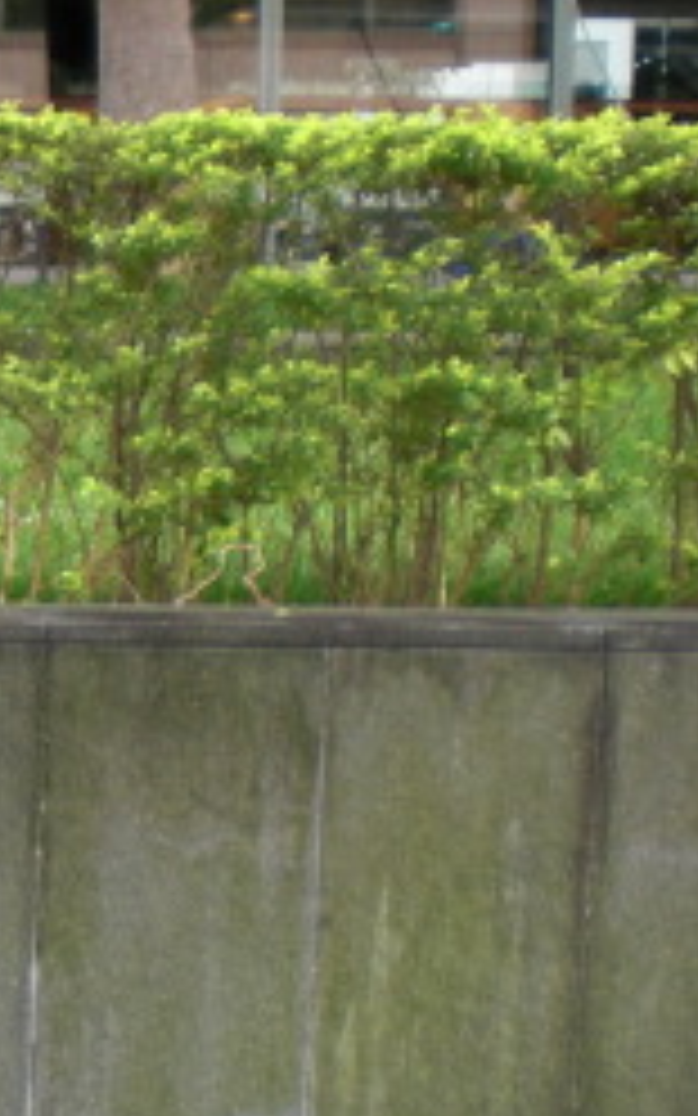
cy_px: 886
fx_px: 3165
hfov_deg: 11.7
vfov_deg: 19.8
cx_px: -518
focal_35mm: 104
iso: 64
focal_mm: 6.3
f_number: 3.1
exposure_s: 1/125
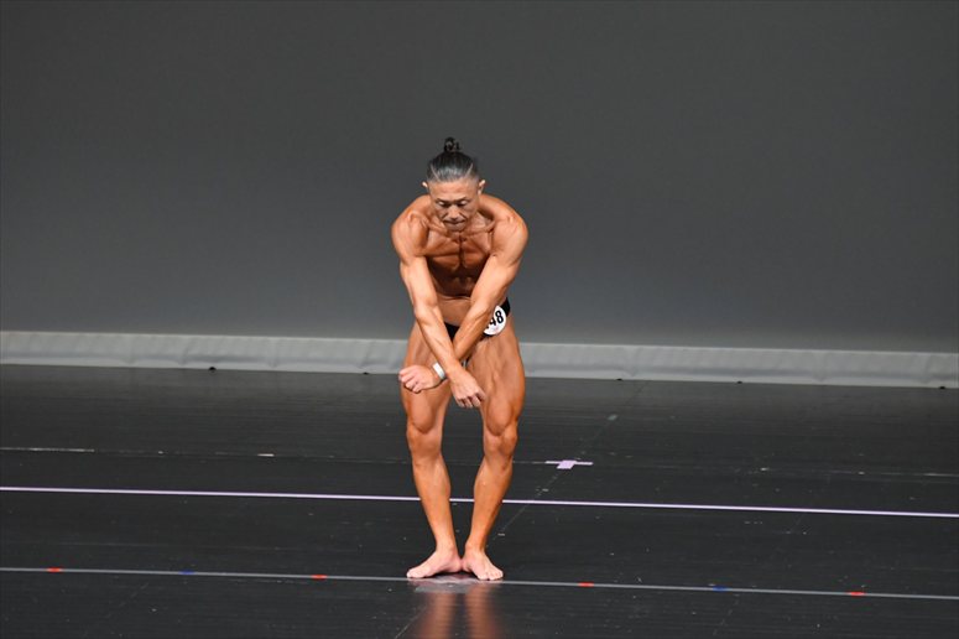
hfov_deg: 6.0
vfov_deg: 4.0
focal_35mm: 345
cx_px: 480
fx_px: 9186
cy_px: 320
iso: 4000
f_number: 5.6
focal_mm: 230
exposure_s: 1/400
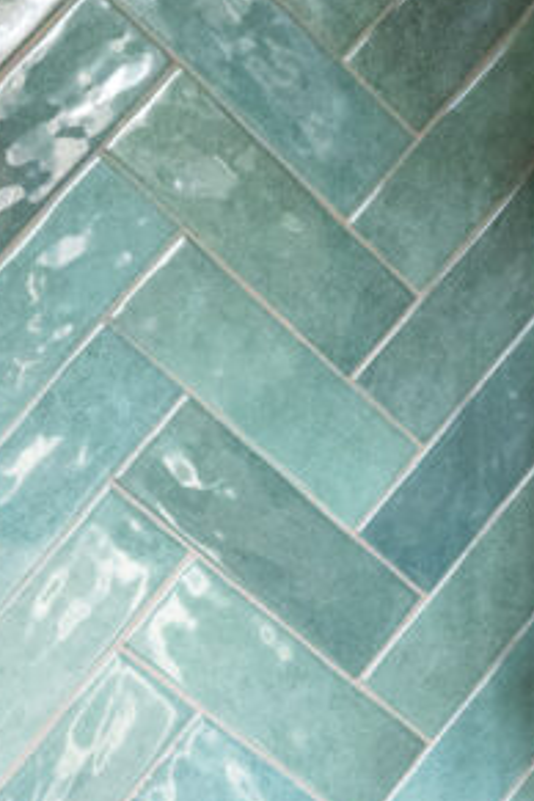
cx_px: 575
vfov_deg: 20.8
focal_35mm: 98
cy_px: 248
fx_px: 2172
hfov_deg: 13.7
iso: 1250
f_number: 4
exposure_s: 1/200
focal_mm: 18.5
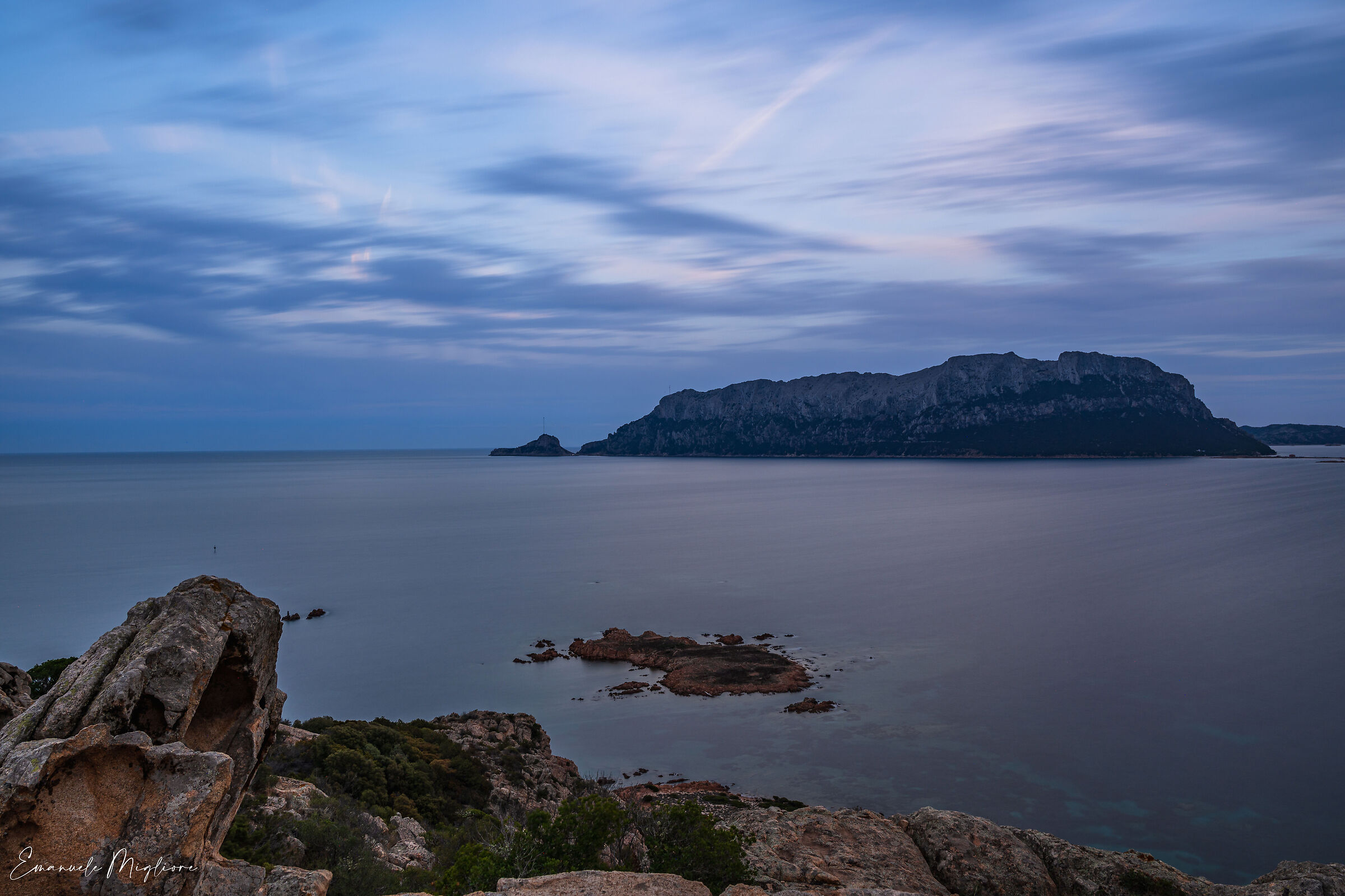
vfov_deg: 53.1
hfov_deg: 73.7
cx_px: 672
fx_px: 897
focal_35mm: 24
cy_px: 448
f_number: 11
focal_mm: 24
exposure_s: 129
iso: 100
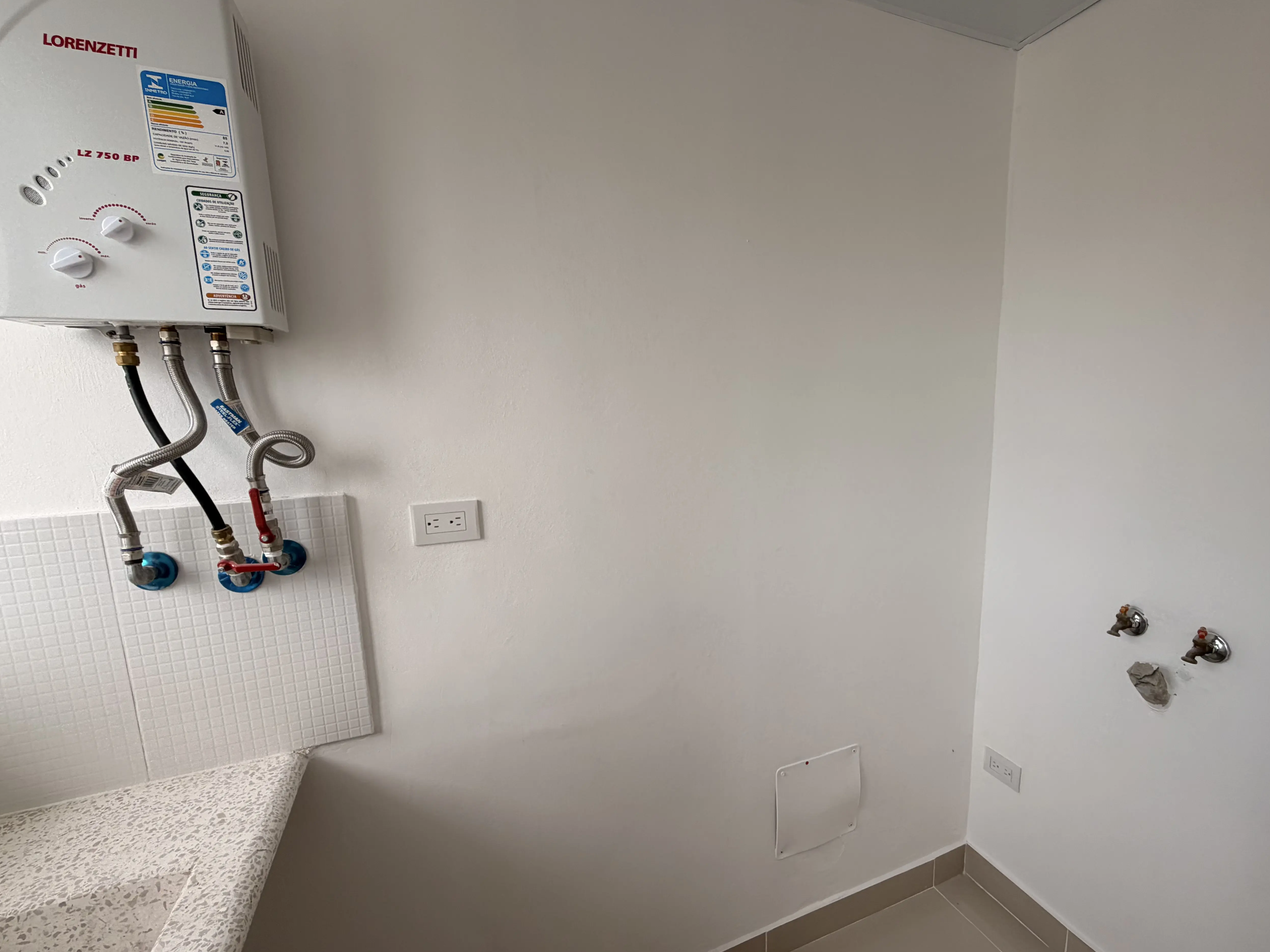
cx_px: 694
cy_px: 495
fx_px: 587
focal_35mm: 16
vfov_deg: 78.1
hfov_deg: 94.2
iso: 50
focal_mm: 2.22
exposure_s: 1/502
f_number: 2.2
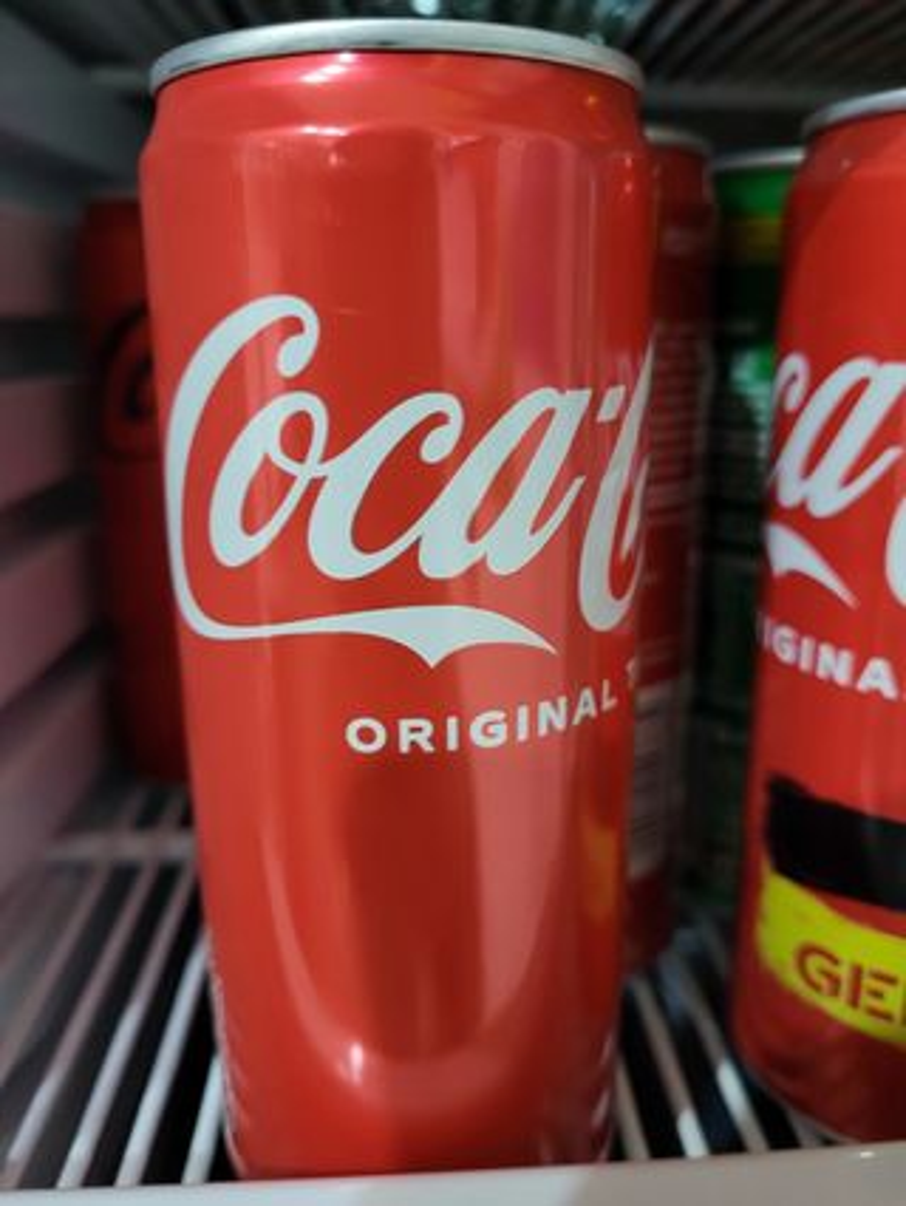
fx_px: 906
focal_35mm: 26
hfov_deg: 53.1
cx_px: 453
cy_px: 603
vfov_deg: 67.3
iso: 640
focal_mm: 5.4
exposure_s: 1/33.3
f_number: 1.8
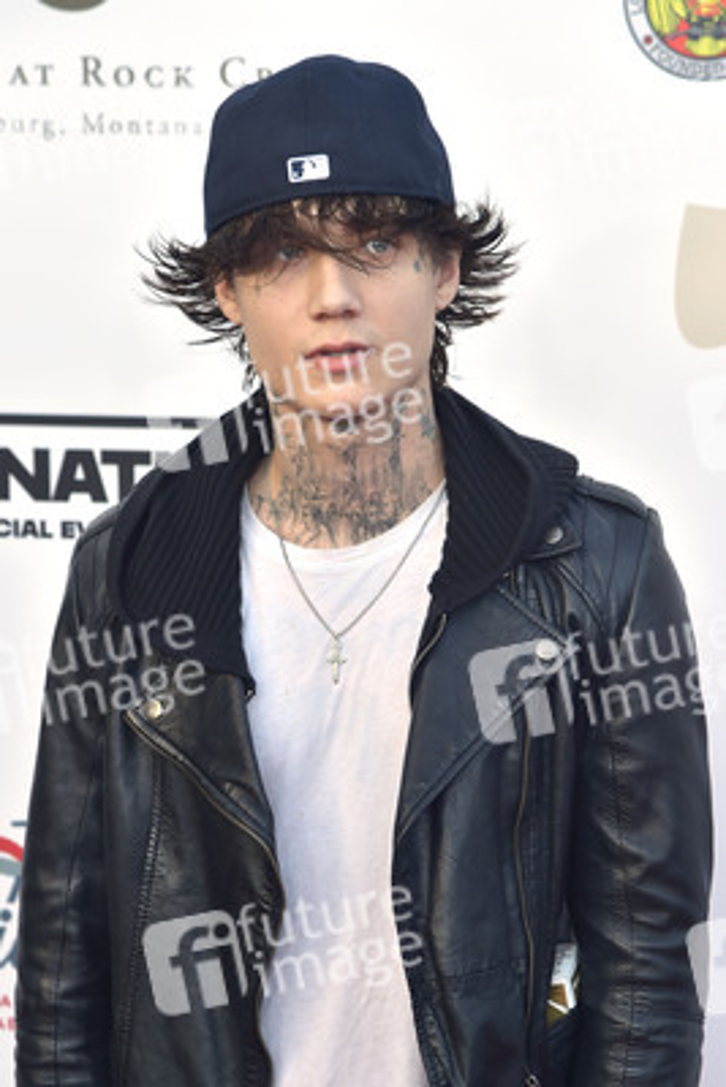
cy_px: 544
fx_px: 3324
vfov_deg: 18.6
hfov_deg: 12.5
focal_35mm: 110
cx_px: 363
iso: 400
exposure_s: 1/250
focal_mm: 110
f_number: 6.3
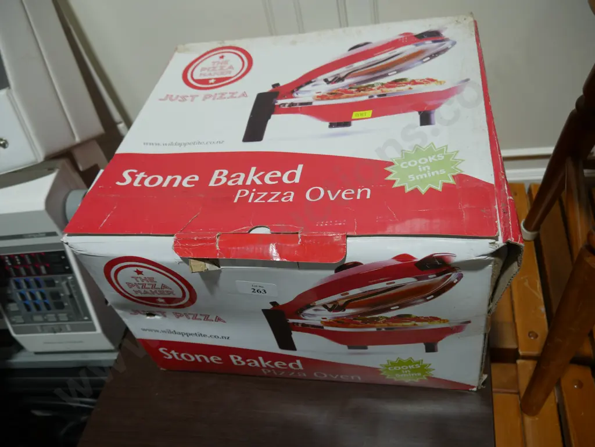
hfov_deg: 59.9
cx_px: 298
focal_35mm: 30
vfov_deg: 46.8
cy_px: 224
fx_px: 516
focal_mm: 15
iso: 200
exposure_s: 1/125
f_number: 4
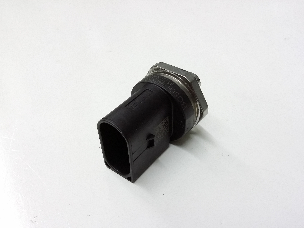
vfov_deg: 42.9
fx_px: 290
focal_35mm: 33
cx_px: 153
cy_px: 117
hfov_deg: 55.4
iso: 200
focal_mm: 3.4
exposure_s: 1/15
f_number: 2.4
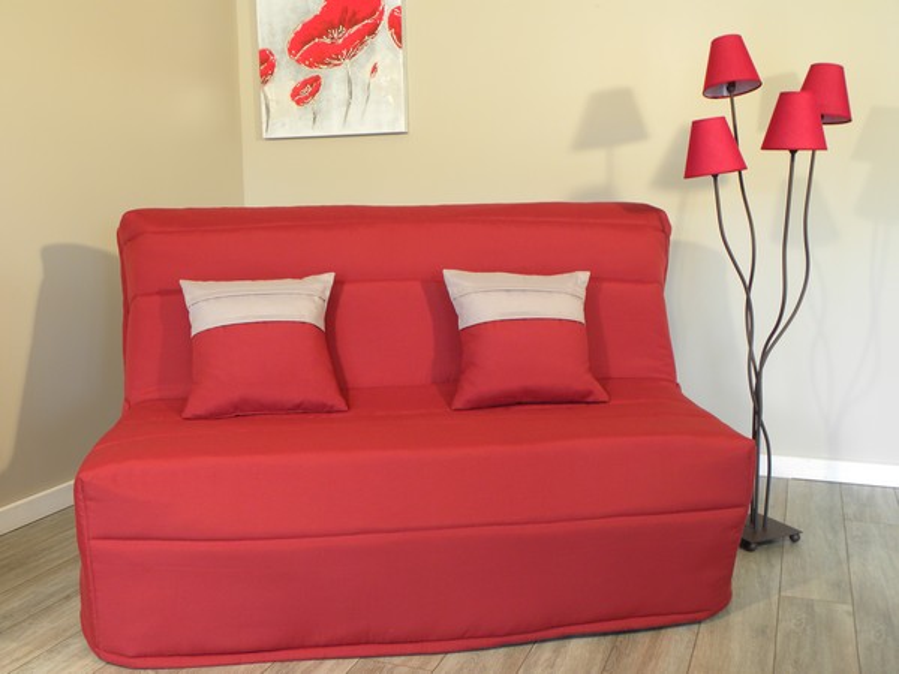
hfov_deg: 50.1
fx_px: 961
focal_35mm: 37
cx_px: 450
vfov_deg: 38.7
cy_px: 337
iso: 64
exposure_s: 1/10
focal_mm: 6.6
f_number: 3.2
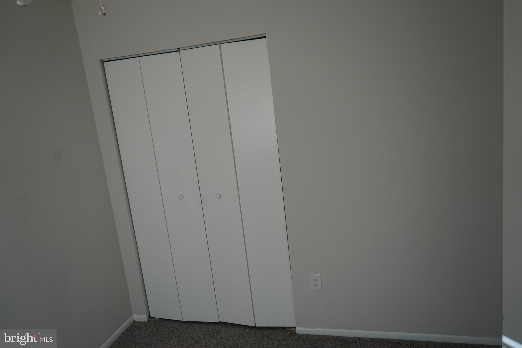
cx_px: 261
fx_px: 406
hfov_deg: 65.5
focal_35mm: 28
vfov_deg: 46.4
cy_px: 174
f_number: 4
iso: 250
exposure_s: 1/160
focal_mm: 28
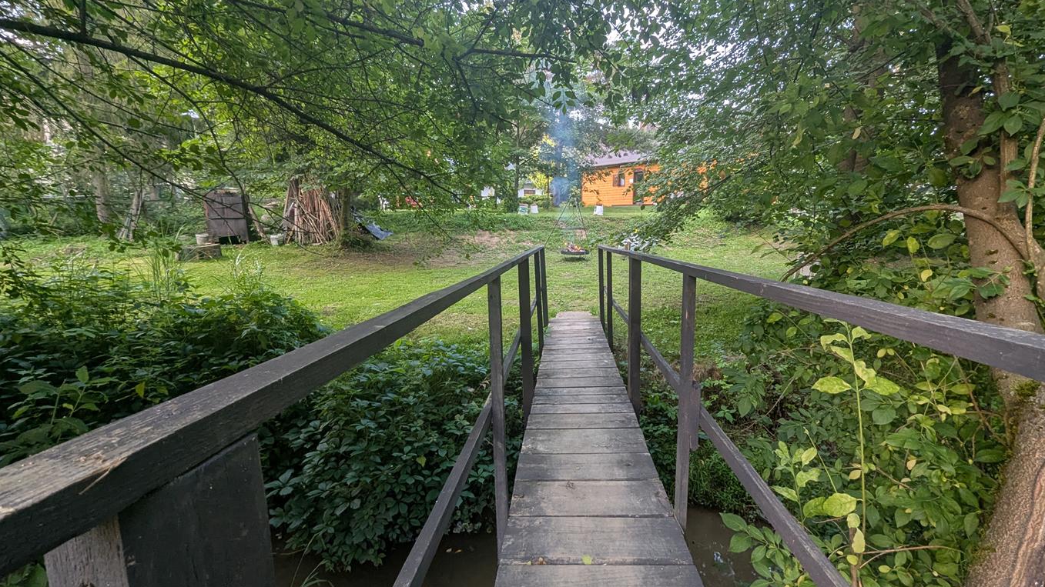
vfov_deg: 70.5
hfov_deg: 102.9
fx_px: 416
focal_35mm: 15
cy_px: 278
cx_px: 552
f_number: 2.2
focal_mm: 1.95
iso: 64
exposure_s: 1/29.6
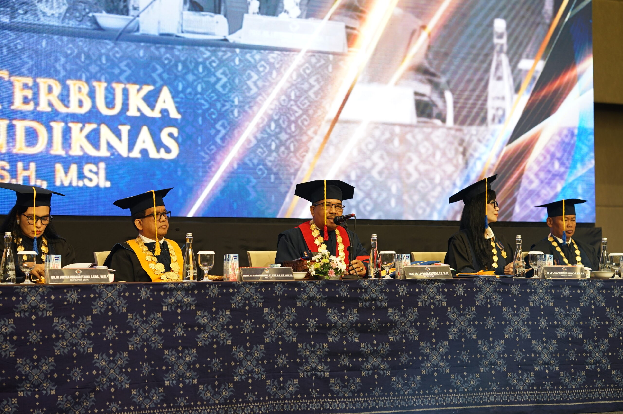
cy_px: 207
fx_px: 1470
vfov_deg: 16.0
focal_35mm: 85
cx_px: 312
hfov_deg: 23.9
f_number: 2.8
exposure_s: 1/125
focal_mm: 85
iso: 1000
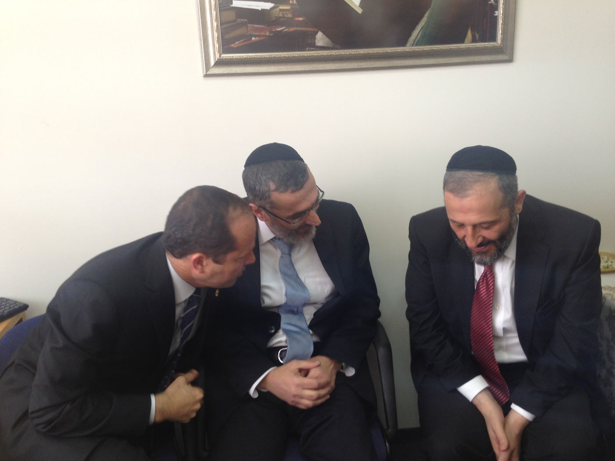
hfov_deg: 55.4
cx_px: 308
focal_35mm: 33
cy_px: 230
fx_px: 586
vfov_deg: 42.9
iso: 64
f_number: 2.4
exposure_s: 1/30
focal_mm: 4.12
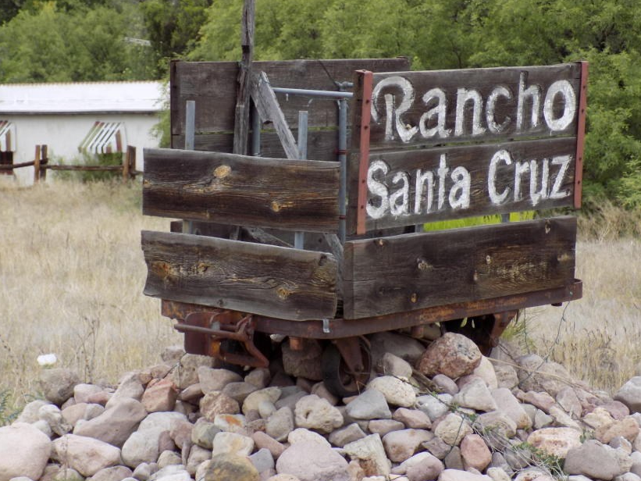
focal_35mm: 121
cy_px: 234
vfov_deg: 12.2
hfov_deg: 16.3
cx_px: 258
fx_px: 2241
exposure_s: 1/125
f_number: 4.6
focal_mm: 17.2
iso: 80
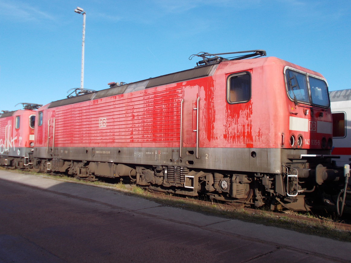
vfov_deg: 40.7
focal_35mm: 35
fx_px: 355
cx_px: 172
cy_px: 134
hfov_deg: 52.6
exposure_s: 1/100
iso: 80
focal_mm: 6
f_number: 9.2
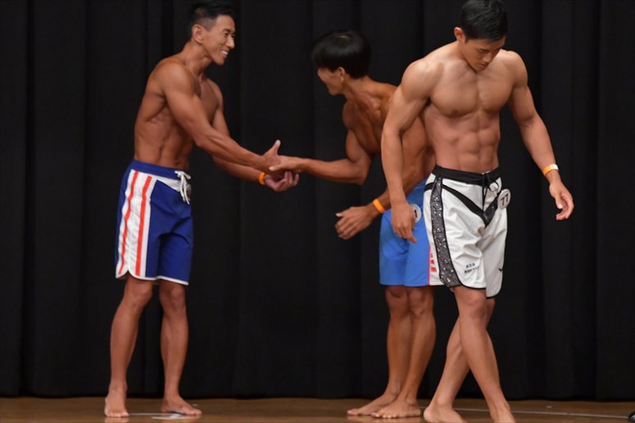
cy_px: 212
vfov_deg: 4.6
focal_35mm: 300
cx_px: 318
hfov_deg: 6.9
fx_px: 5289
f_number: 5.6
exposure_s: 1/400
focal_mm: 200
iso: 6400
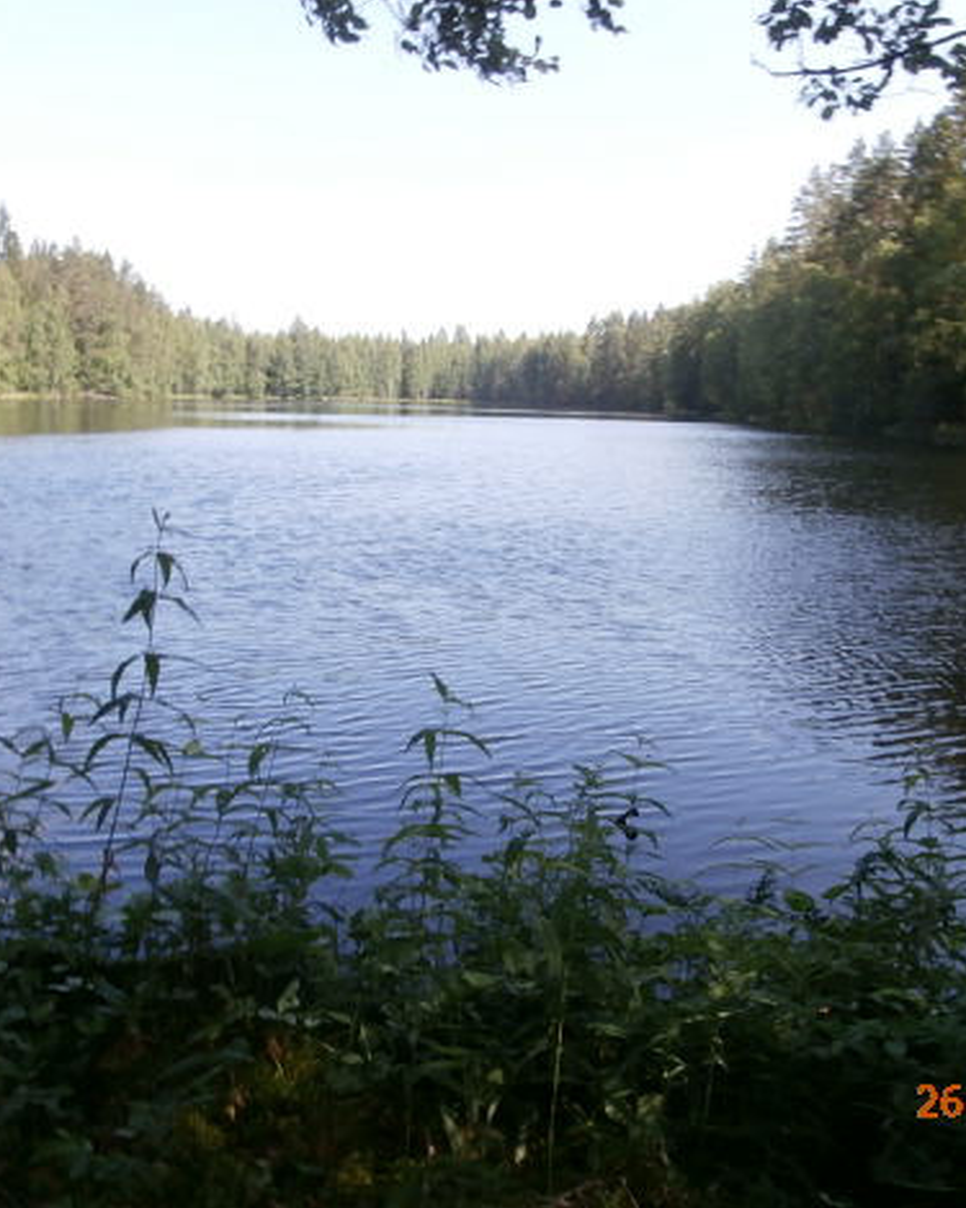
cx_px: 461
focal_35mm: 32
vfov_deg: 55.7
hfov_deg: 45.8
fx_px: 1144
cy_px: 610
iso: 100
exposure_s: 1/50
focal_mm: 4.2
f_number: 7.9
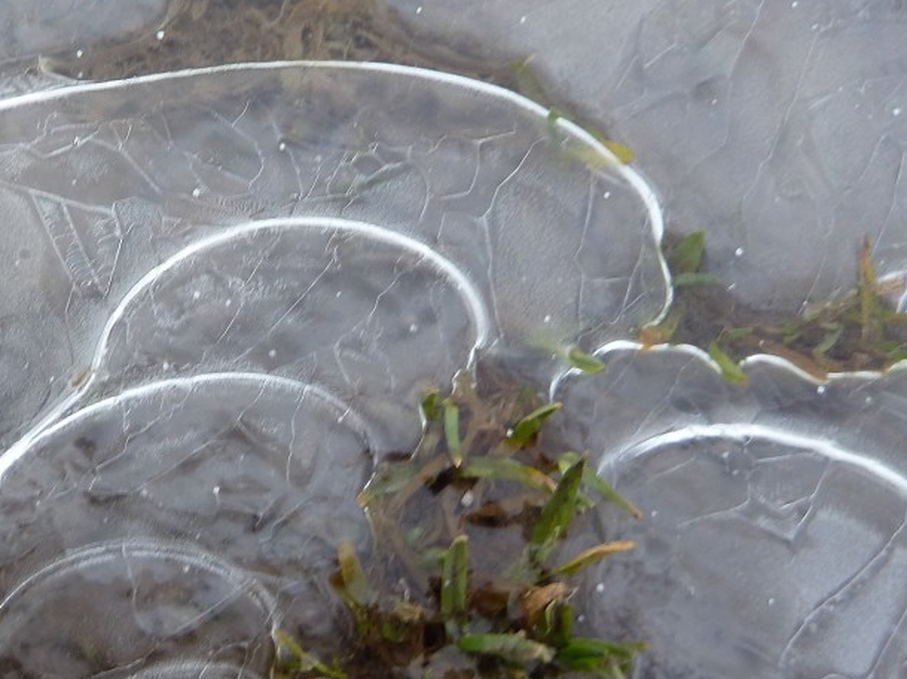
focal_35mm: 42
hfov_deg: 42.3
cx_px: 152
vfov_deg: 34.3
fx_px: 1100
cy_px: 315
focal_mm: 4.1
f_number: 3.3
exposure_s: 1/30
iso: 125
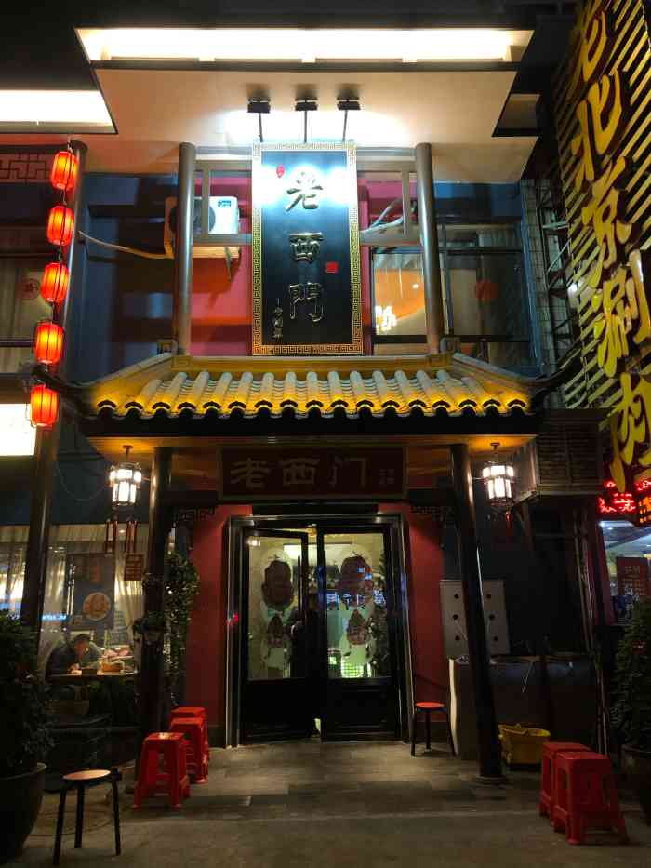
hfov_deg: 49.8
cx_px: 326
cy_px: 434
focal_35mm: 28
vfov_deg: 63.4
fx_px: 702
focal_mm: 4
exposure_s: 1/25
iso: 40
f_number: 1.8
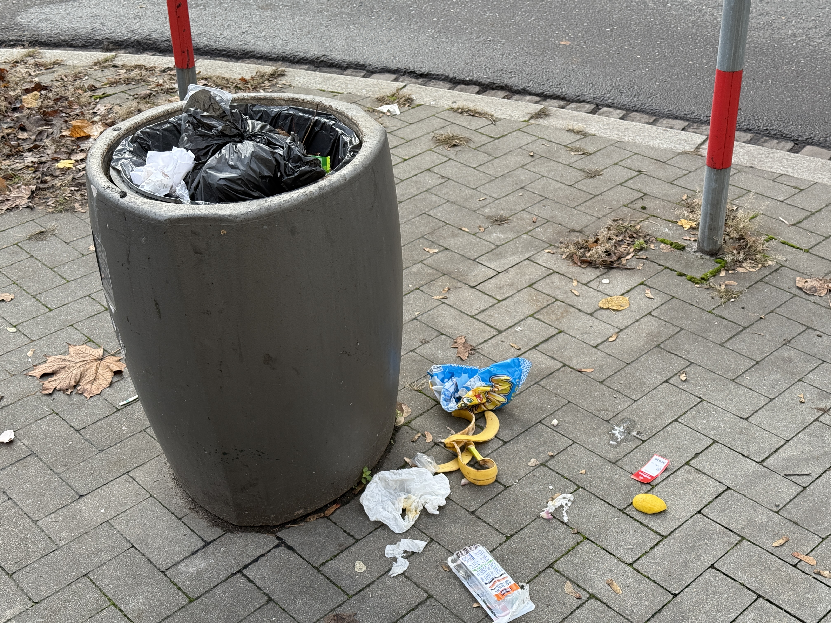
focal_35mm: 48
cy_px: 312
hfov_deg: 39.7
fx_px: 1152
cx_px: 416
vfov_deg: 30.3
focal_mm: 6.76
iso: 64
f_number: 1.78
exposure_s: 1/439
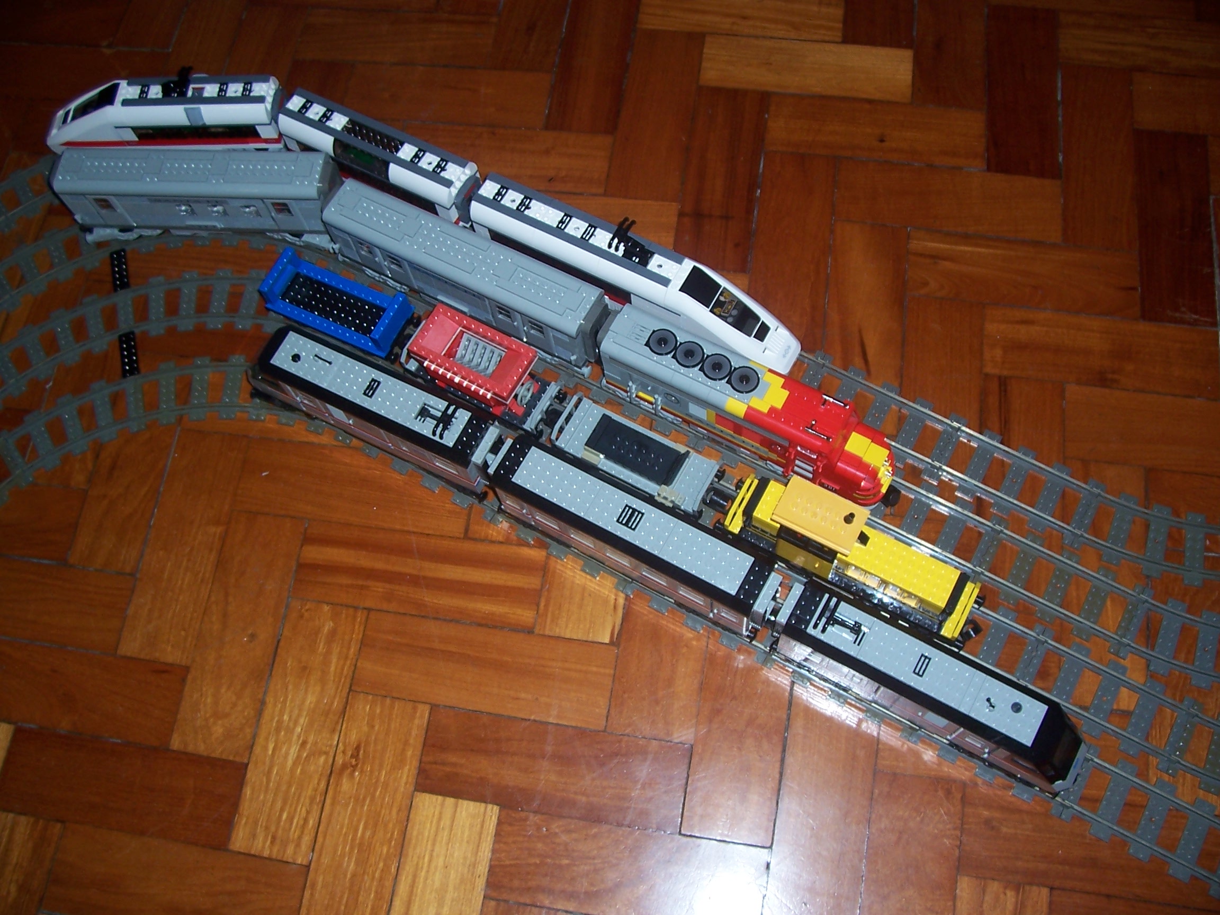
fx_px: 1198
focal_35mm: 34
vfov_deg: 41.8
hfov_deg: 54.0
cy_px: 458
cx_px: 610
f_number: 2.7
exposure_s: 1/60
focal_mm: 5.6
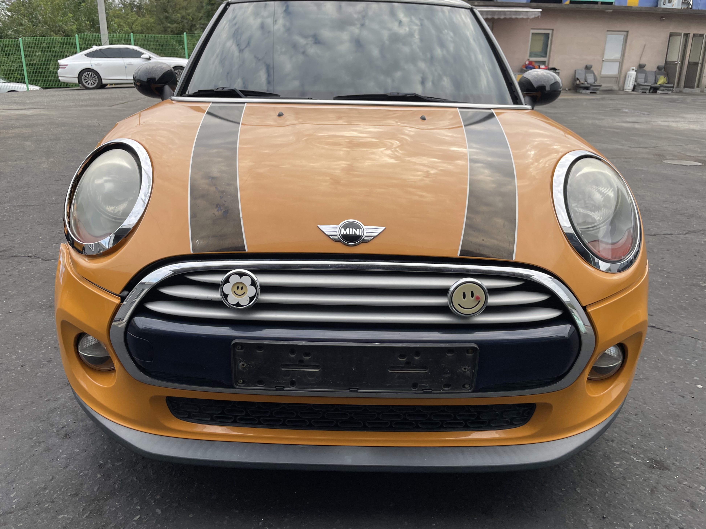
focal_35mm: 27
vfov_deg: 51.3
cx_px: 340
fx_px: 551
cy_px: 260
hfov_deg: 65.3
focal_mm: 4.2
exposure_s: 1/326
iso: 32
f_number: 1.6
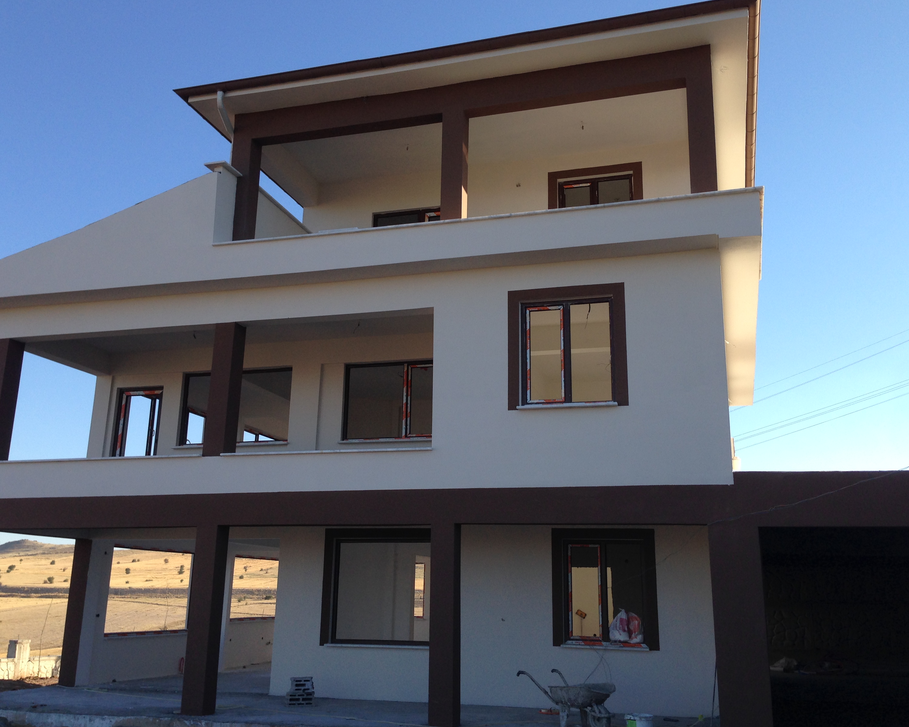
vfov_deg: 42.2
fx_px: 942
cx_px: 451
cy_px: 359
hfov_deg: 51.5
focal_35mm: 35
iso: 50
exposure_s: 1/678
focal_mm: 4.12
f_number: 2.4
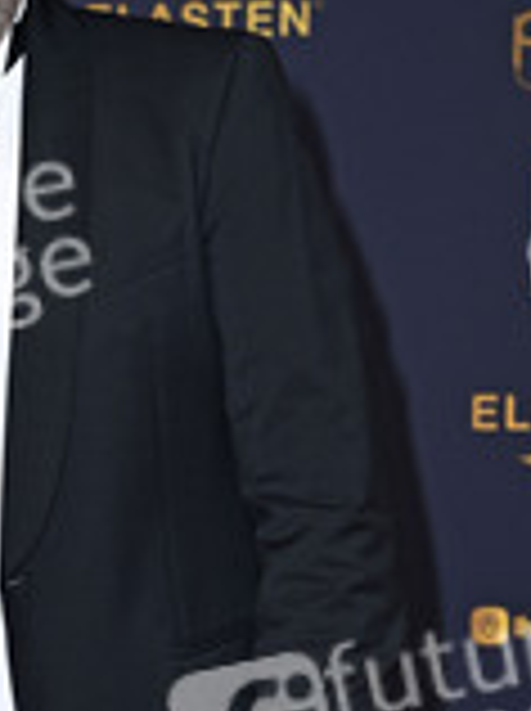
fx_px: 4491
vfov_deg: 9.0
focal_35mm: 219
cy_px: 495
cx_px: -9
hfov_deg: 6.7
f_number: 5.6
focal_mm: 90
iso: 640
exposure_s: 1/250
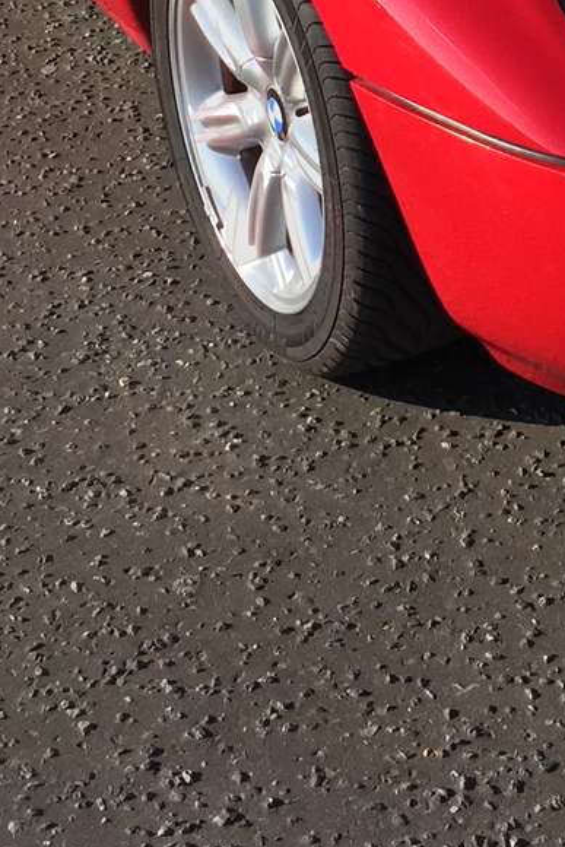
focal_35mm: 104
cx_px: 618
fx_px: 2447
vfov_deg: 18.7
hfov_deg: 12.9
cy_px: -145
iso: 32
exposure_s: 1/1799
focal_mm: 4.15
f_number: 2.2
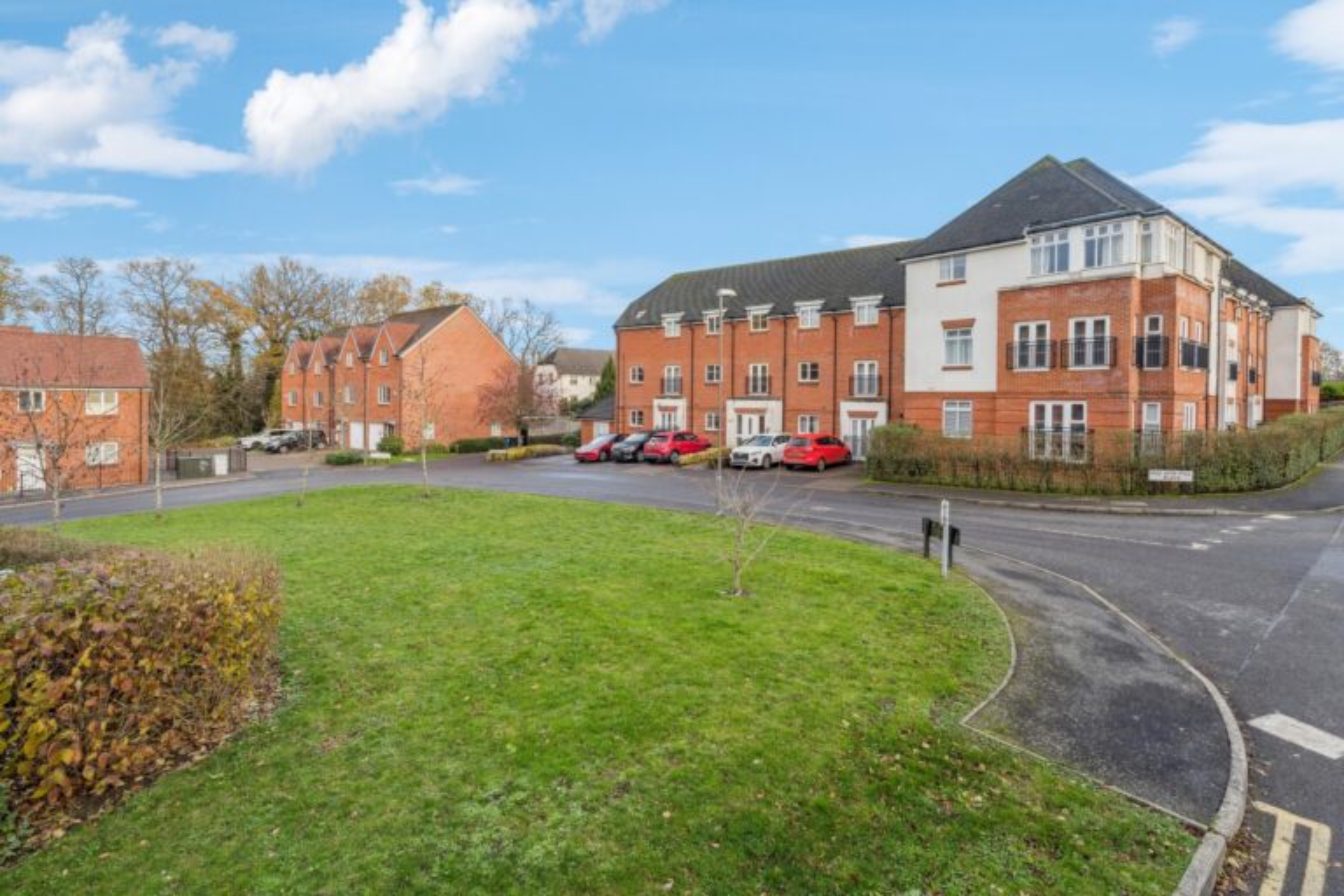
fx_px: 597
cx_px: 672
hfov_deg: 96.7
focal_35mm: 16
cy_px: 448
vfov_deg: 73.7
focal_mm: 16
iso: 320
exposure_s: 1/125
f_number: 8
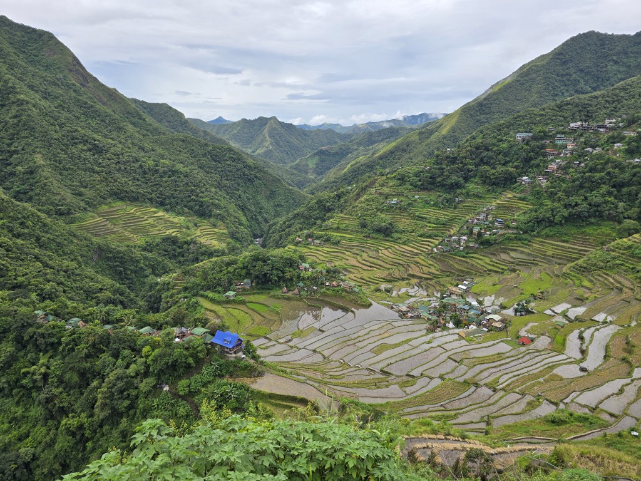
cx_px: 320
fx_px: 426
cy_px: 240
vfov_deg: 58.9
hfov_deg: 73.9
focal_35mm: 23
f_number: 1.7
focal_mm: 6.3
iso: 12
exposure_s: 1/477
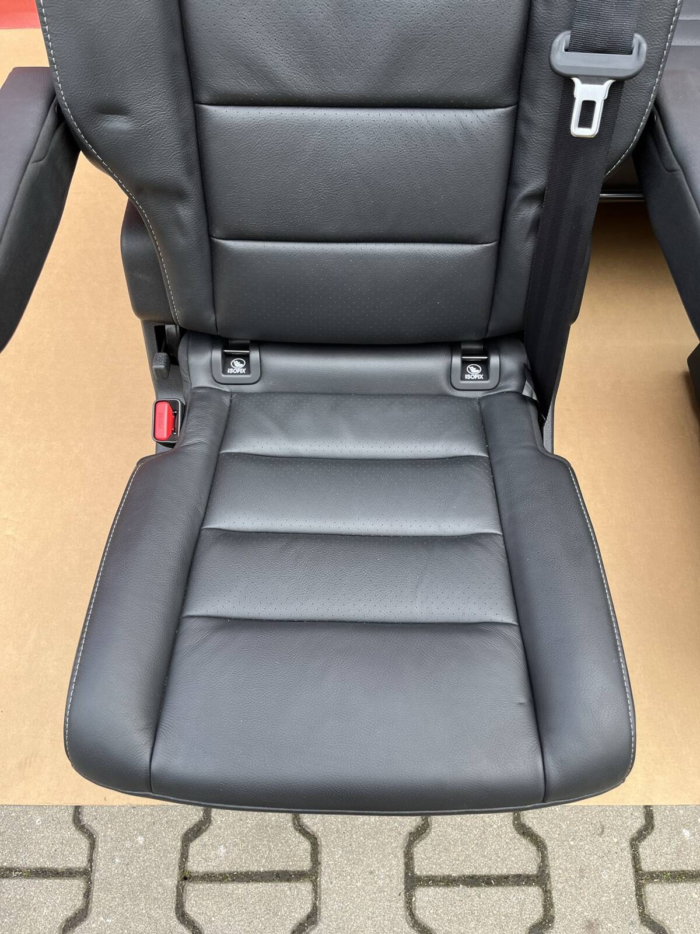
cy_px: 467
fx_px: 701
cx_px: 350
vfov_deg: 67.3
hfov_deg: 53.1
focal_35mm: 26
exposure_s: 1/329
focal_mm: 5.1
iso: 50
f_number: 1.6
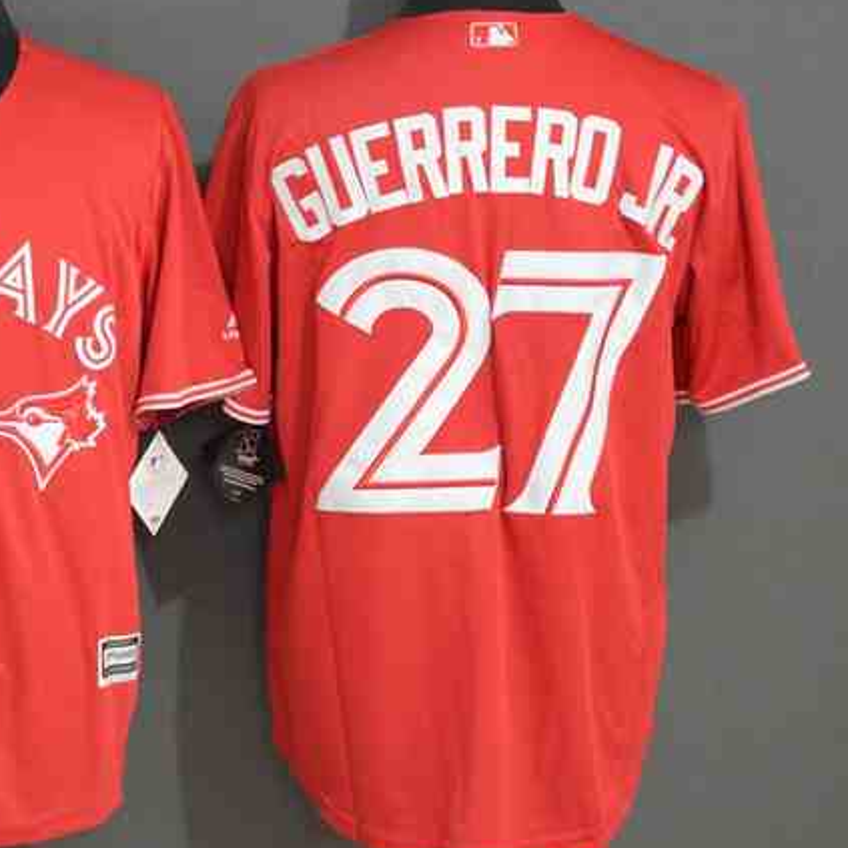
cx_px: 192
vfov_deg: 14.0
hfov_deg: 13.9
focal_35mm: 125
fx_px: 3464
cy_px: 377
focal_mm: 52
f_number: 4.8
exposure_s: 1/20
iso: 4000
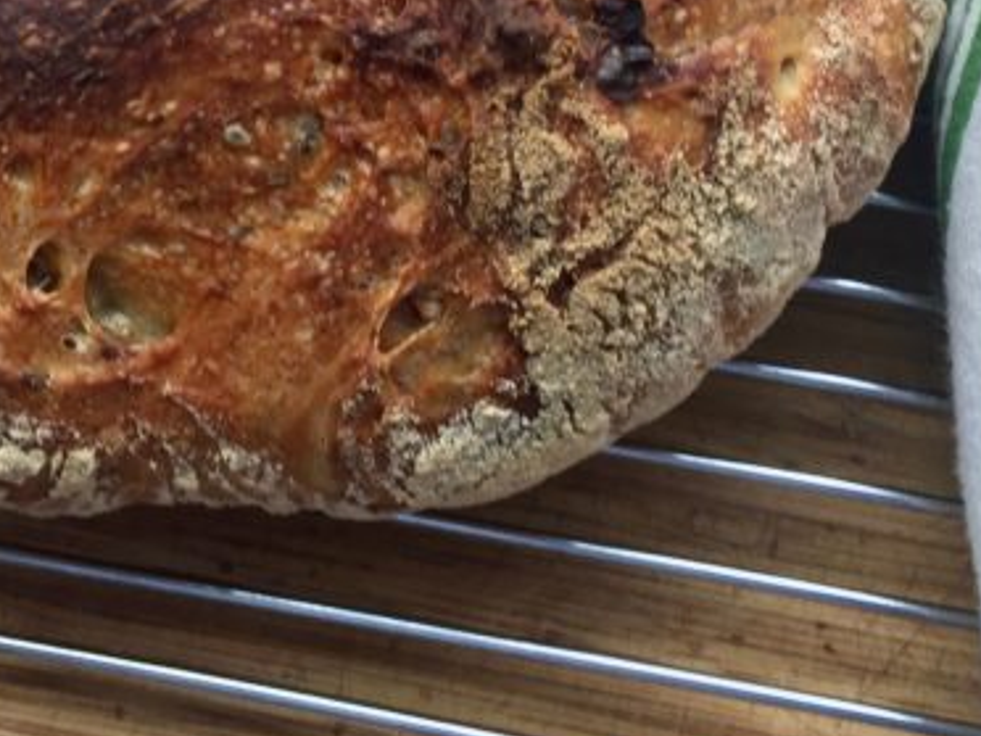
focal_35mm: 67
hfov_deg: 28.9
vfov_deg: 20.9
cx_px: 393
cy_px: -62
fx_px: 1899
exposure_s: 1/30
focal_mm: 4.15
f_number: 2.2
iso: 32
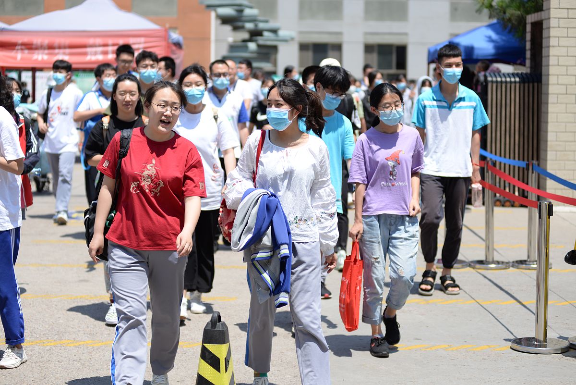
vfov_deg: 17.1
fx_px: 1280
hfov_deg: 25.4
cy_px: 192
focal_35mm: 80
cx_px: 288
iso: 200
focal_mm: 80
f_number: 3.2
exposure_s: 1/2500
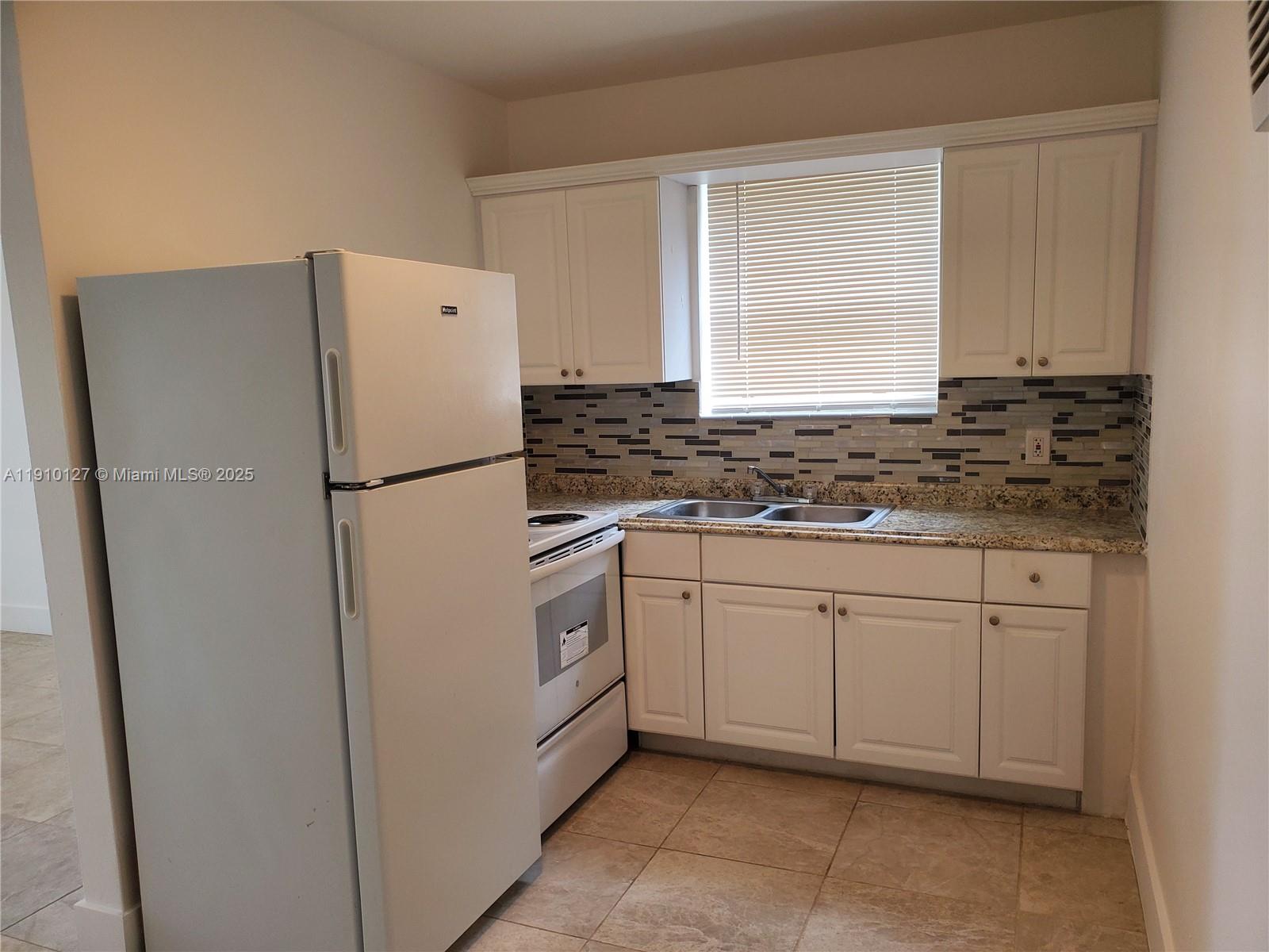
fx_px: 953
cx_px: 634
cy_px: 476
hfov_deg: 67.3
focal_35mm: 26
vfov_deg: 53.1
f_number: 2.4
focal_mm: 4.3
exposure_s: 1/120
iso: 125
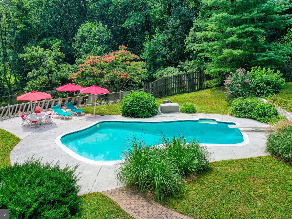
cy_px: 109
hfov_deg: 58.3
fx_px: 262
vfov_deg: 45.5
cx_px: 140
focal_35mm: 31
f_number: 5.6
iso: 100
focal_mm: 10.3
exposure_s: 1/240
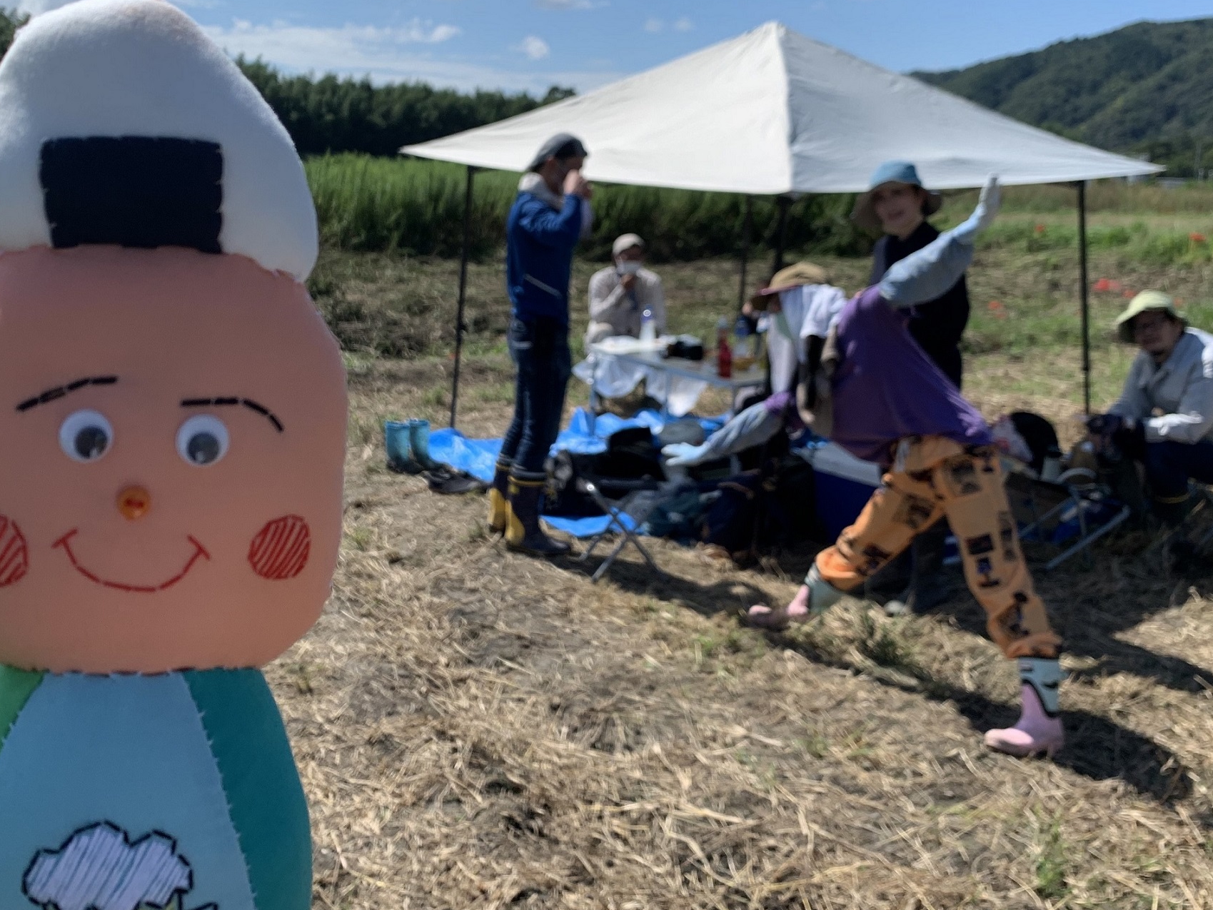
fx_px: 1227
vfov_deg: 40.3
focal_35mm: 35
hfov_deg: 52.5
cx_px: 525
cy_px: 310
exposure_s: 1/2681
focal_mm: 4.25
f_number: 1.8
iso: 25
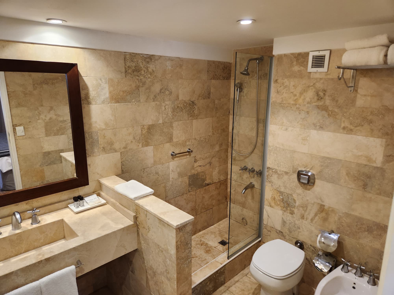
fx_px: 262
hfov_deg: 73.9
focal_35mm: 23
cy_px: 148
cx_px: 197
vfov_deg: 58.9
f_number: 1.8
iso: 200
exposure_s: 1/100
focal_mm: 5.4
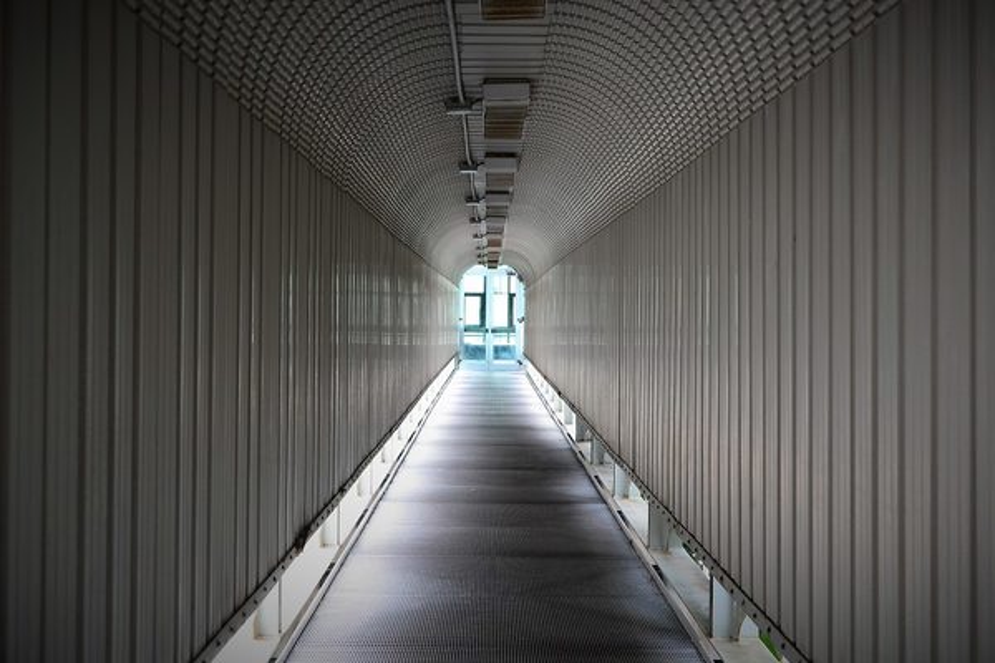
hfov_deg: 35.1
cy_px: 332
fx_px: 1575
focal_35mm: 57
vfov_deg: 23.8
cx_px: 498
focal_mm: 38
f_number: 10
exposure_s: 1
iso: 100
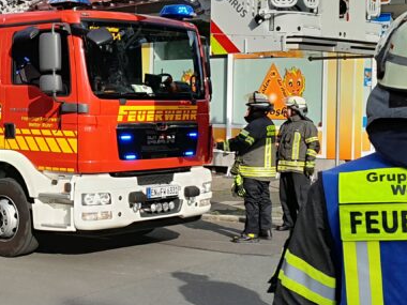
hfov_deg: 27.2
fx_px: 823
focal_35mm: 70
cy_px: 125
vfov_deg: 21.0
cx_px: 82
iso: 40
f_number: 1.8
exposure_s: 1/944
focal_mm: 4
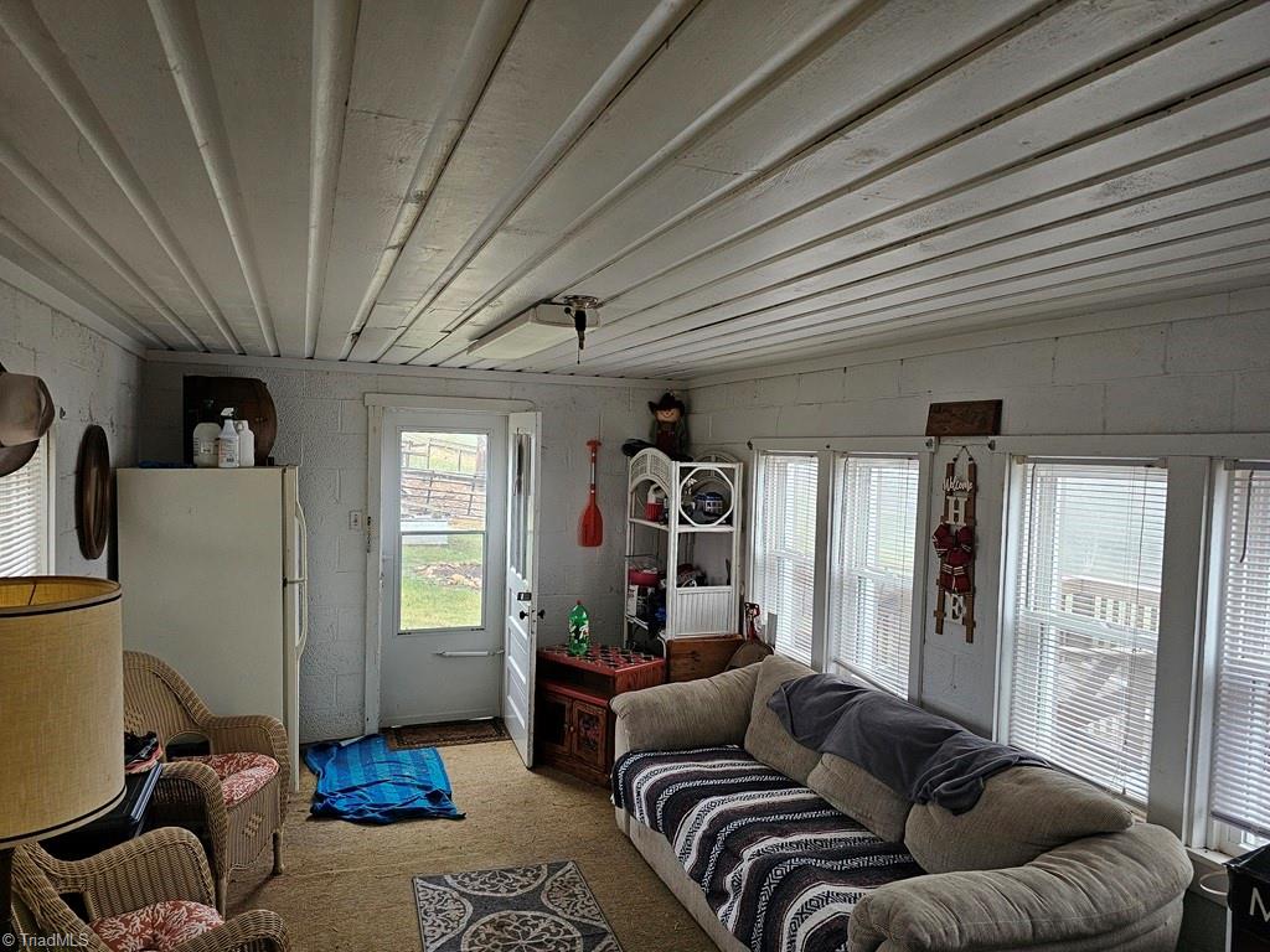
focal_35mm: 23
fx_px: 844
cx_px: 635
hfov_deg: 73.9
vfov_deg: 58.9
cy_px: 476
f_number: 1.7
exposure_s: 1/120
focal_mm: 6.3
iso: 400
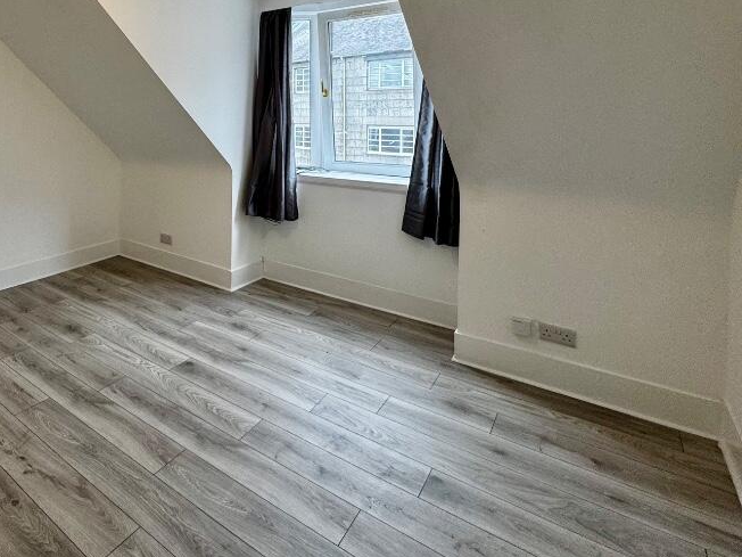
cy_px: 124
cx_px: 178
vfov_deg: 57.3
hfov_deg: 70.8
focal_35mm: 22
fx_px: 472
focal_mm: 2.22
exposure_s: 1/100
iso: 125
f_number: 2.2
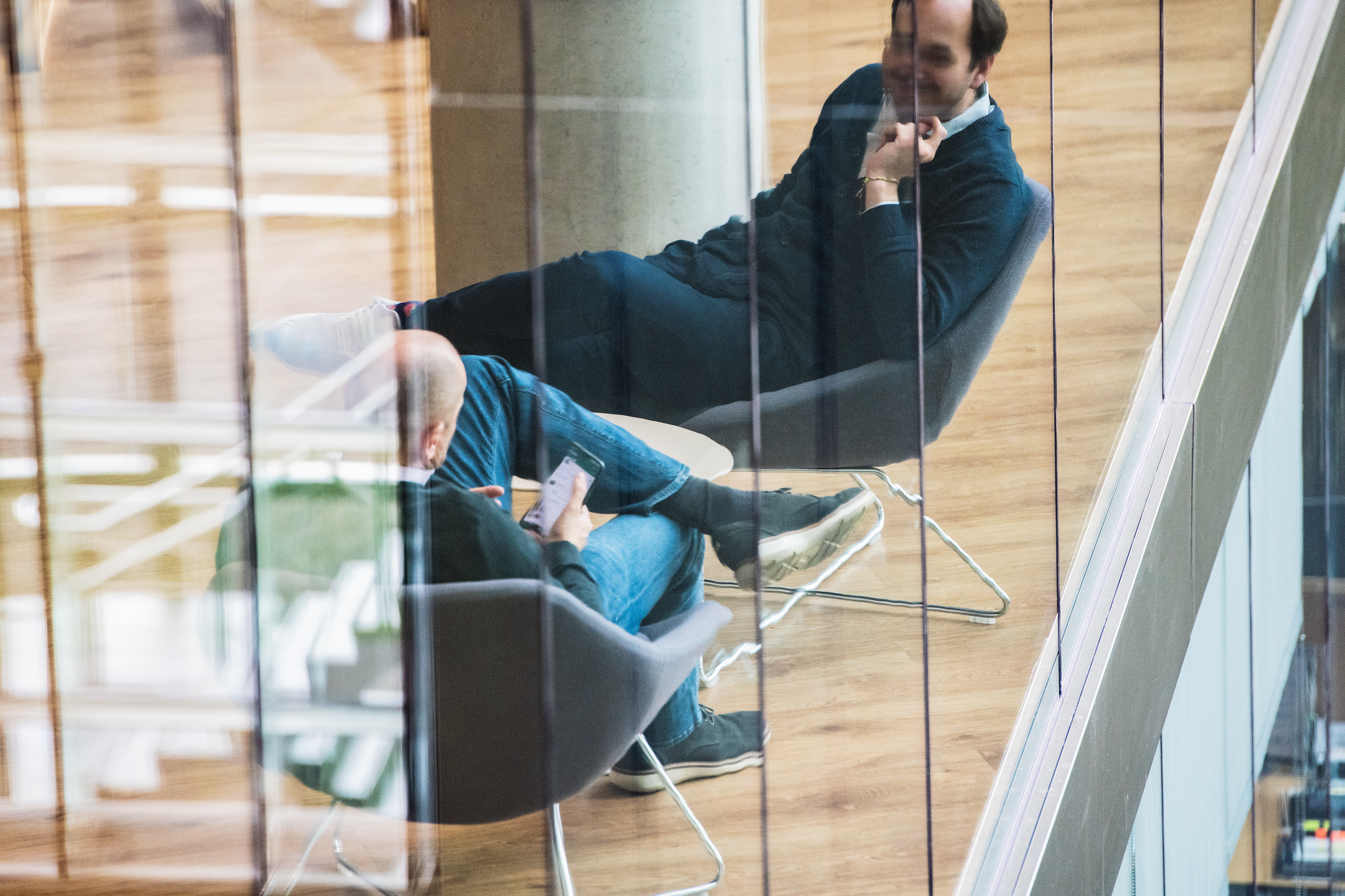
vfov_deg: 5.4
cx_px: 689
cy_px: 328
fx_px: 9452
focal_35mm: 253
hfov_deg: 8.1
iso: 1600
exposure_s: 1/200
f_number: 4.5
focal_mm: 195
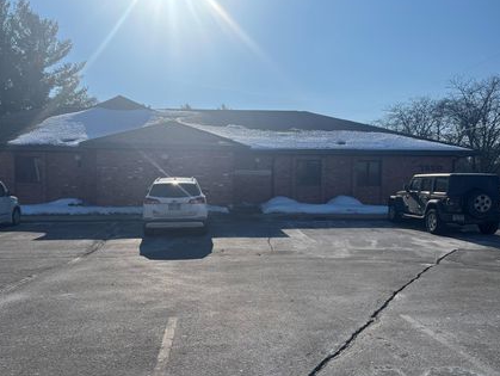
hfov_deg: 58.3
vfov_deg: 45.4
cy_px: 209
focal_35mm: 31
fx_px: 448
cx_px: 233
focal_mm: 5.1
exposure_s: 1/9091
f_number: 1.6
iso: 50
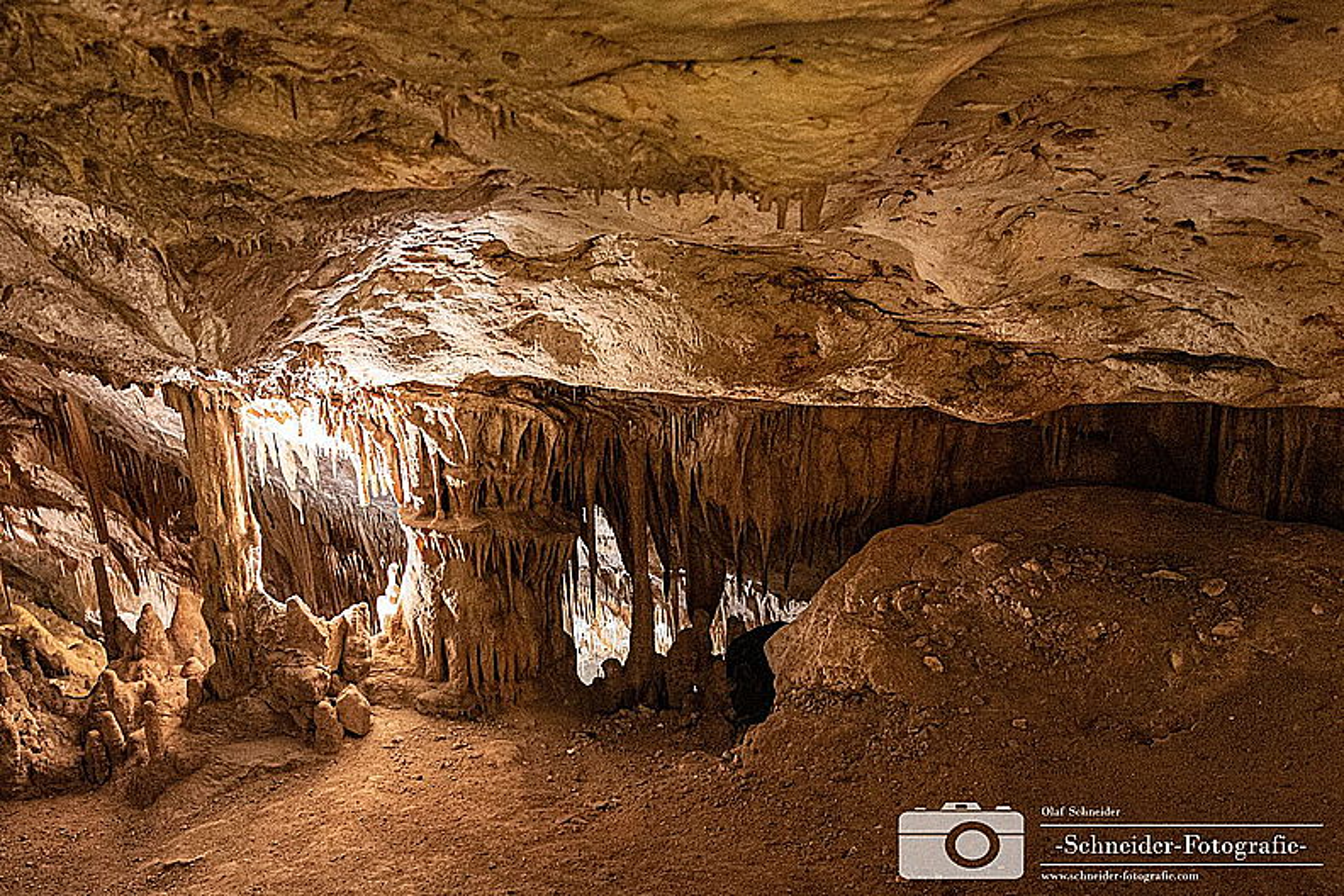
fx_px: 1157
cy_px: 448
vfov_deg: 42.3
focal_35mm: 31
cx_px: 672
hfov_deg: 60.3
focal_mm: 31
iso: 6400
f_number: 4
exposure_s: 1/20
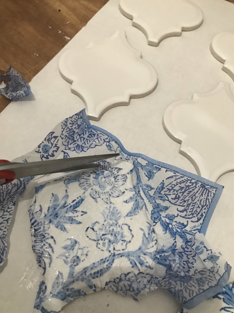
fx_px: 279
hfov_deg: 45.4
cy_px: 168
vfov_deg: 58.3
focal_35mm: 31
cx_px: 113
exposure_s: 1/15
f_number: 1.8
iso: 80
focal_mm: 3.99
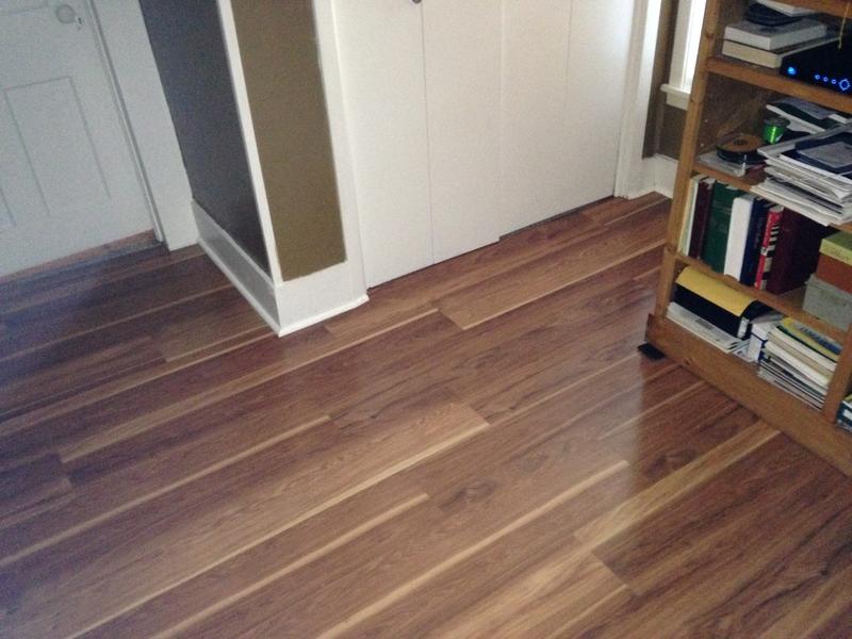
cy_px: 320
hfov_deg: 55.4
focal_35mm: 33
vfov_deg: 42.9
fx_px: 812
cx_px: 426
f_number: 2.4
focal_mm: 4.12
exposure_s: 1/16
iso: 500
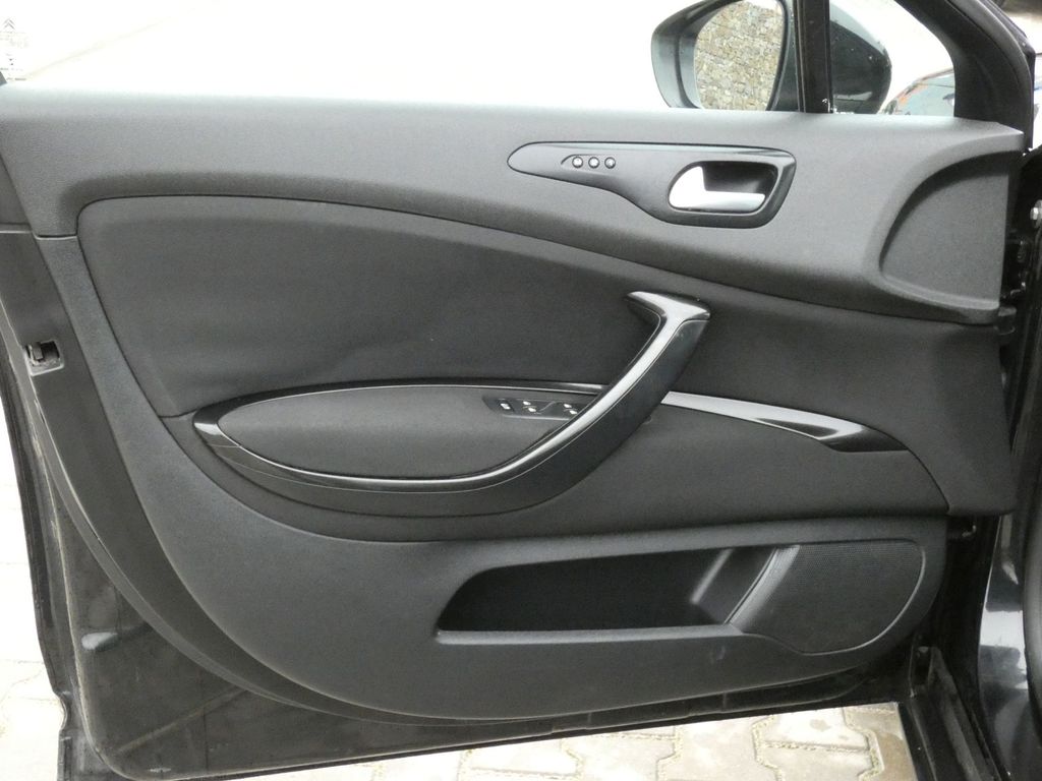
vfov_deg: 33.6
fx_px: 1294
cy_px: 390
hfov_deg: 43.9
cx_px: 521
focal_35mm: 43
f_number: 5.6
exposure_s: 1/40
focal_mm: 7.8
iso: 1600
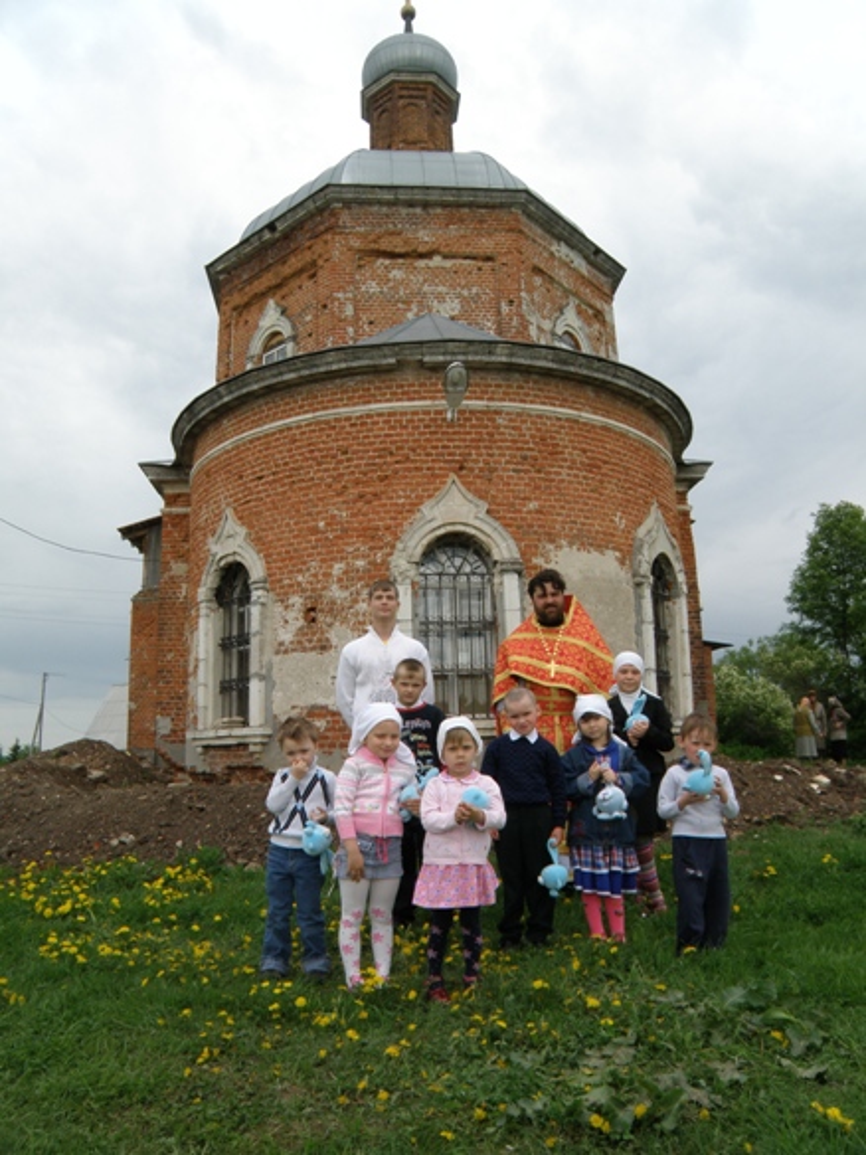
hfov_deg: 53.1
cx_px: 433
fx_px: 867
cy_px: 578
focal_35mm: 26
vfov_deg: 67.3
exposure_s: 1/160
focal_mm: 4.6
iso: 64
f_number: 5.6
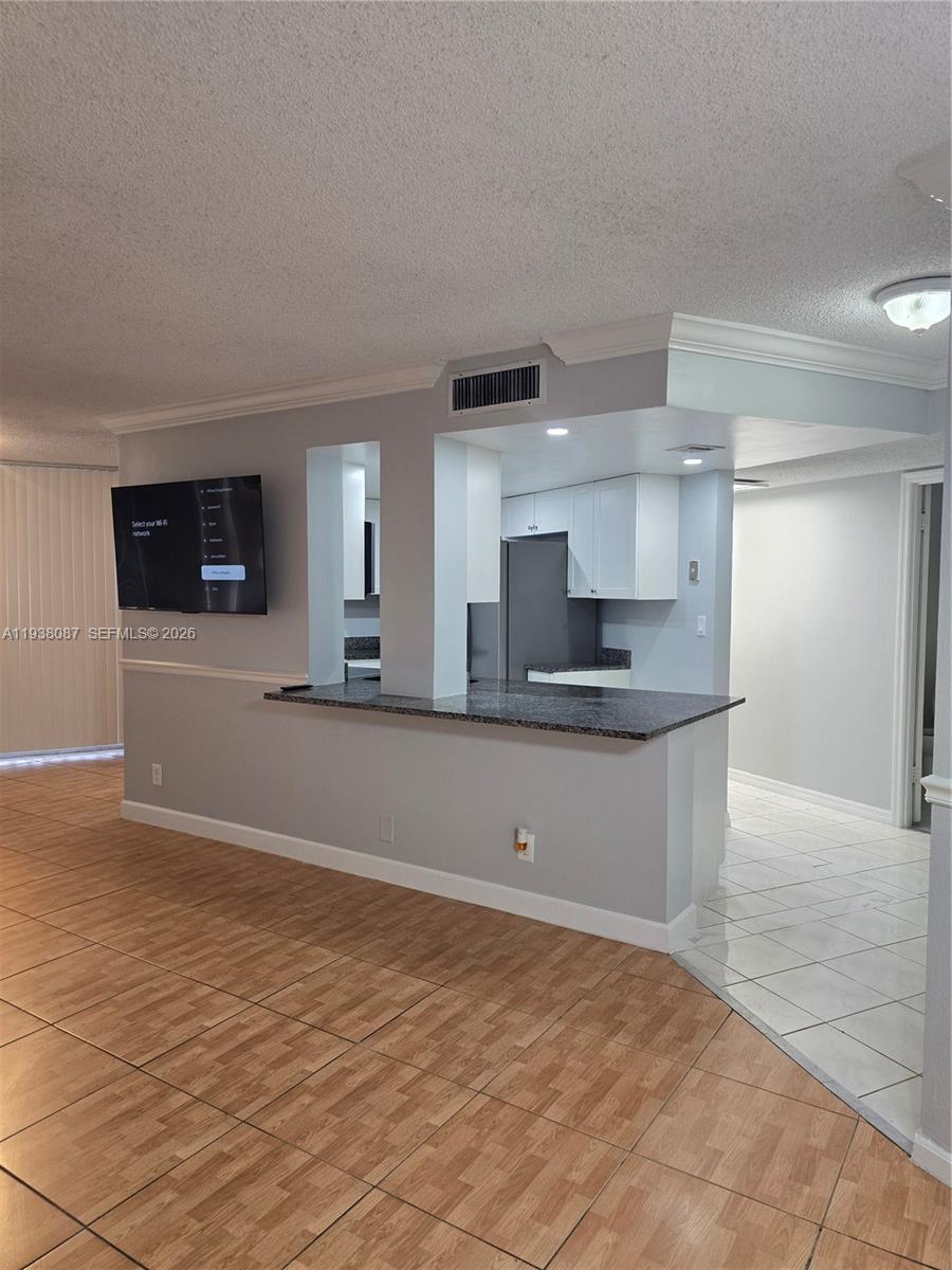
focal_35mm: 23
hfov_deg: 58.9
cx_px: 476
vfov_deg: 73.9
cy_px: 635
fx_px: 843
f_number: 1.7
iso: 200
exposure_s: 1/120
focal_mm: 6.3
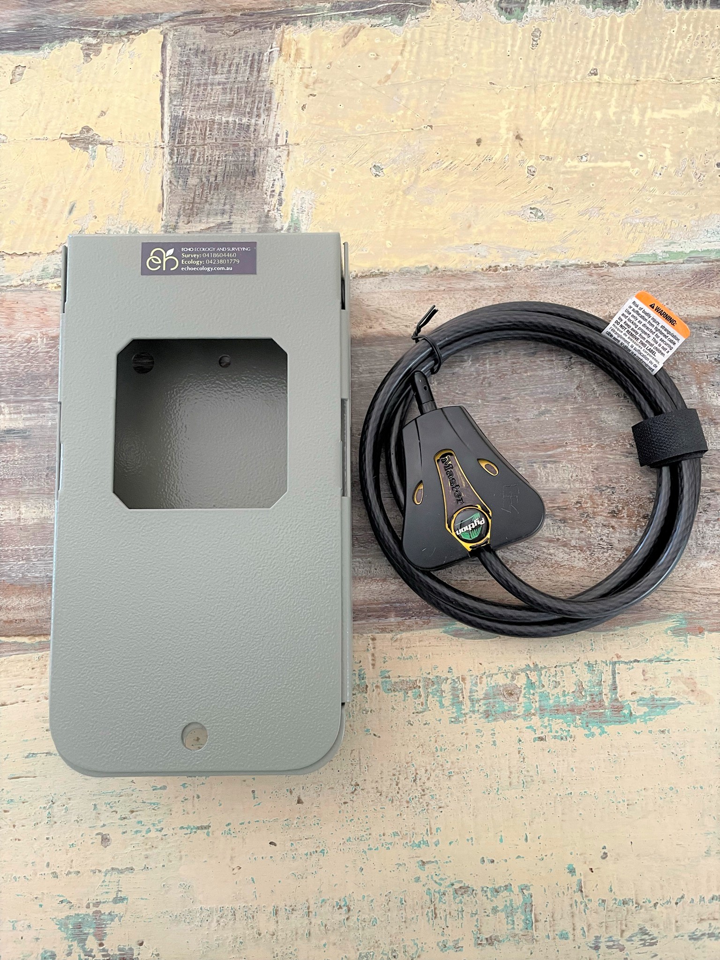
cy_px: 480
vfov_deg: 67.3
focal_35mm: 26
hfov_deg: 53.1
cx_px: 360
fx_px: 721
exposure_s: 1/60
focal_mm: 4.2
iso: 200
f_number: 1.6
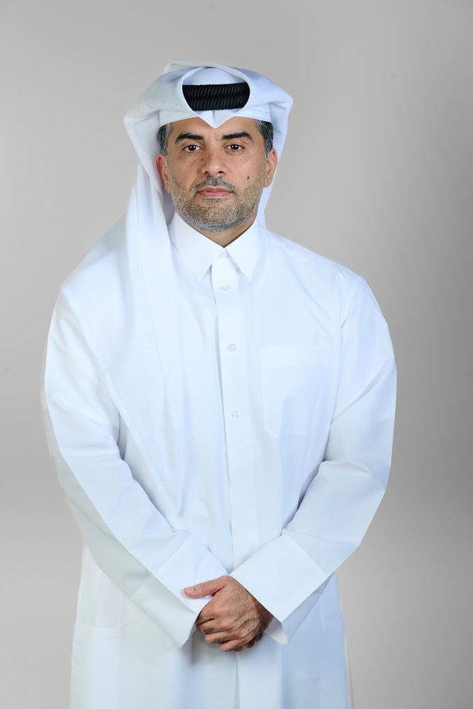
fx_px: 2285
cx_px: 236
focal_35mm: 116
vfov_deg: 17.6
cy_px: 354
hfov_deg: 11.8
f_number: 8
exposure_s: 1/200
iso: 100
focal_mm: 116
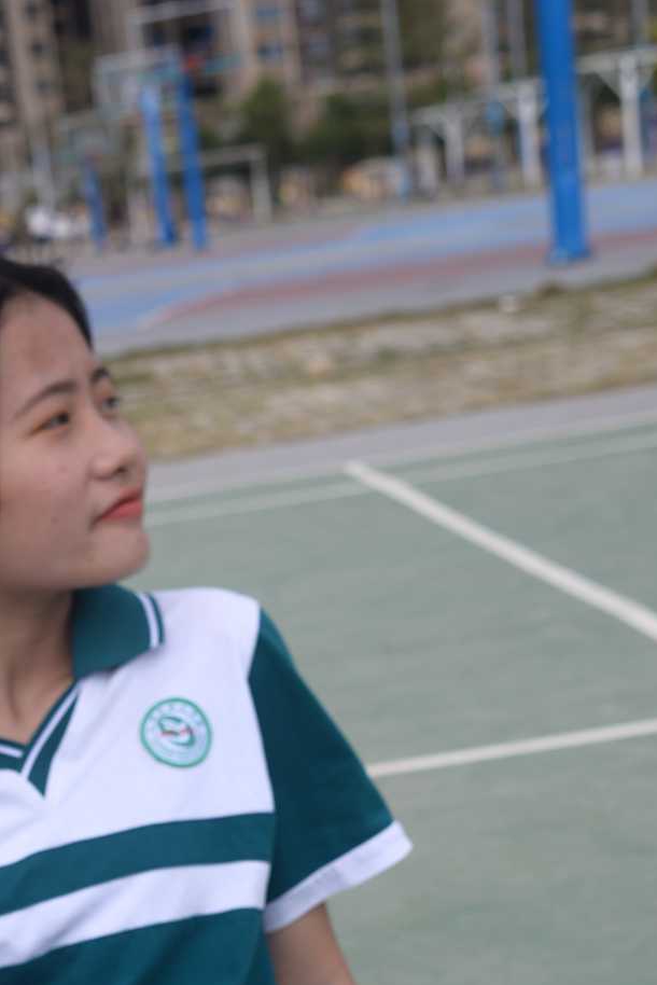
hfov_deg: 15.7
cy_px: 1158
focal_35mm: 86
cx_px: 66
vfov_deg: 22.0
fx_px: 2352
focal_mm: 35
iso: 160
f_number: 6.3
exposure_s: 1/800
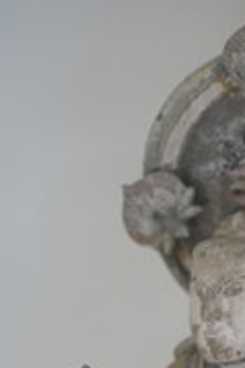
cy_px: 409
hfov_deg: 5.8
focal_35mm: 235
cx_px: 202
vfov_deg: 8.7
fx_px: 2403
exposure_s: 1/160
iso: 1250
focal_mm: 105
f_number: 4
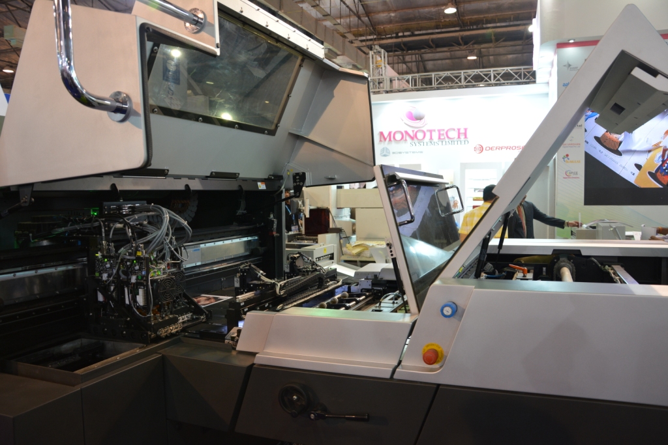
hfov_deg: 67.4
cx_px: 334
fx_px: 501
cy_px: 222
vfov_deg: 47.9
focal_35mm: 27
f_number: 3.5
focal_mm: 18
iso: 500
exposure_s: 1/50
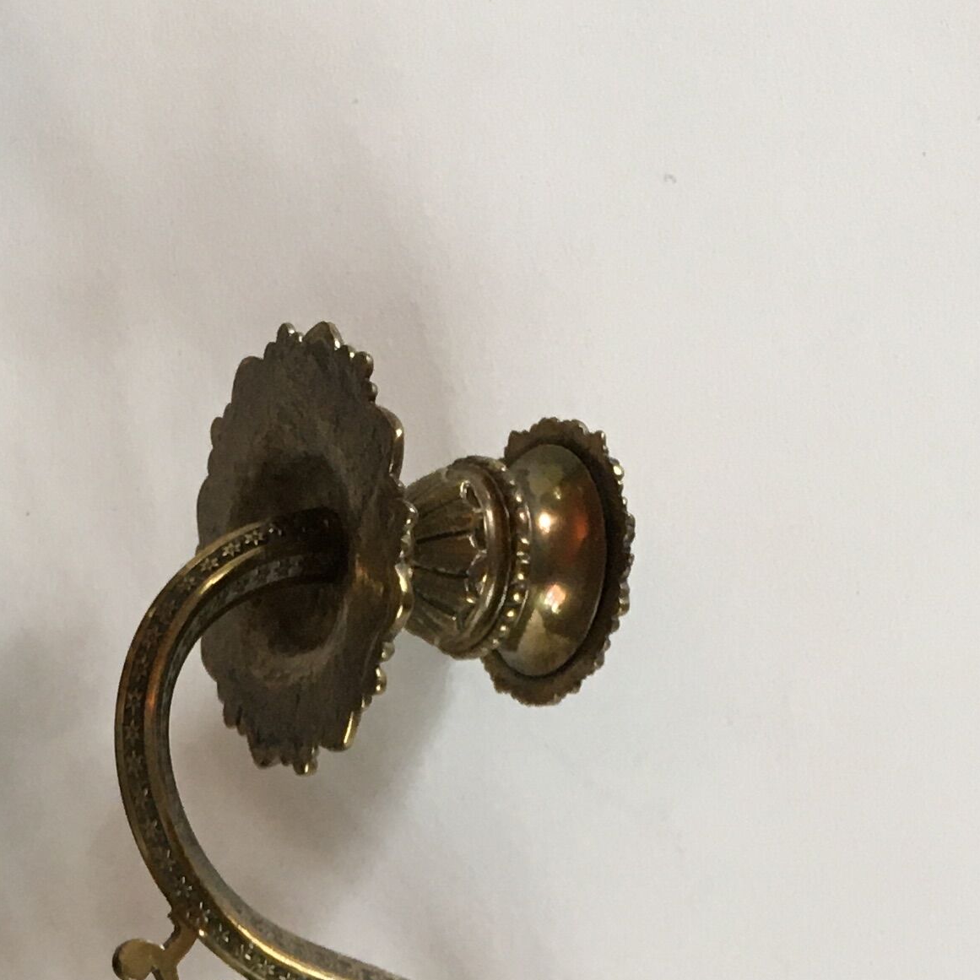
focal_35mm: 89
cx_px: 152
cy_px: 1324
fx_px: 2851
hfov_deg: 19.2
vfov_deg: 18.0
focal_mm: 4.15
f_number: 2.2
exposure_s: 1/33
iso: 50
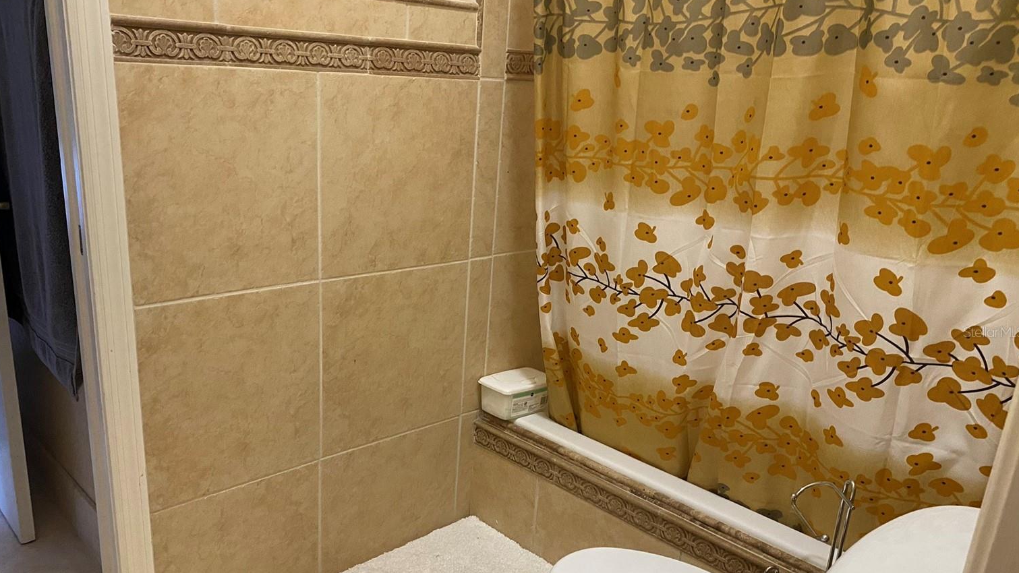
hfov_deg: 64.3
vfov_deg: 38.8
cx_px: 488
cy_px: 332
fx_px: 811
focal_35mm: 30
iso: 500
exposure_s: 1/60
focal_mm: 4.25
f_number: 1.8
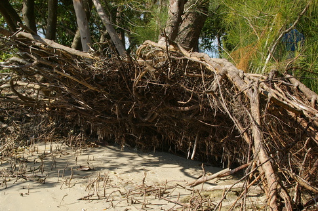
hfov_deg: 38.1
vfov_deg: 25.9
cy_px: 124
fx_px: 459
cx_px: 135
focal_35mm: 52
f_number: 7.1
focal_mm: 28
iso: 200
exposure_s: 1/250
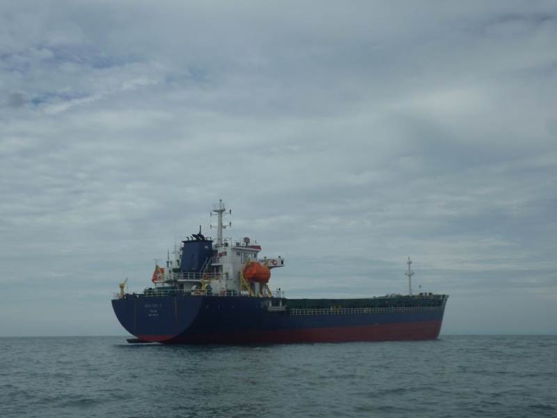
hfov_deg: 45.8
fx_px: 660
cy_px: 209
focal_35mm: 41
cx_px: 278
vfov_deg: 35.1
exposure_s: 1/200
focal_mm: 7.3
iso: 100
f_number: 11
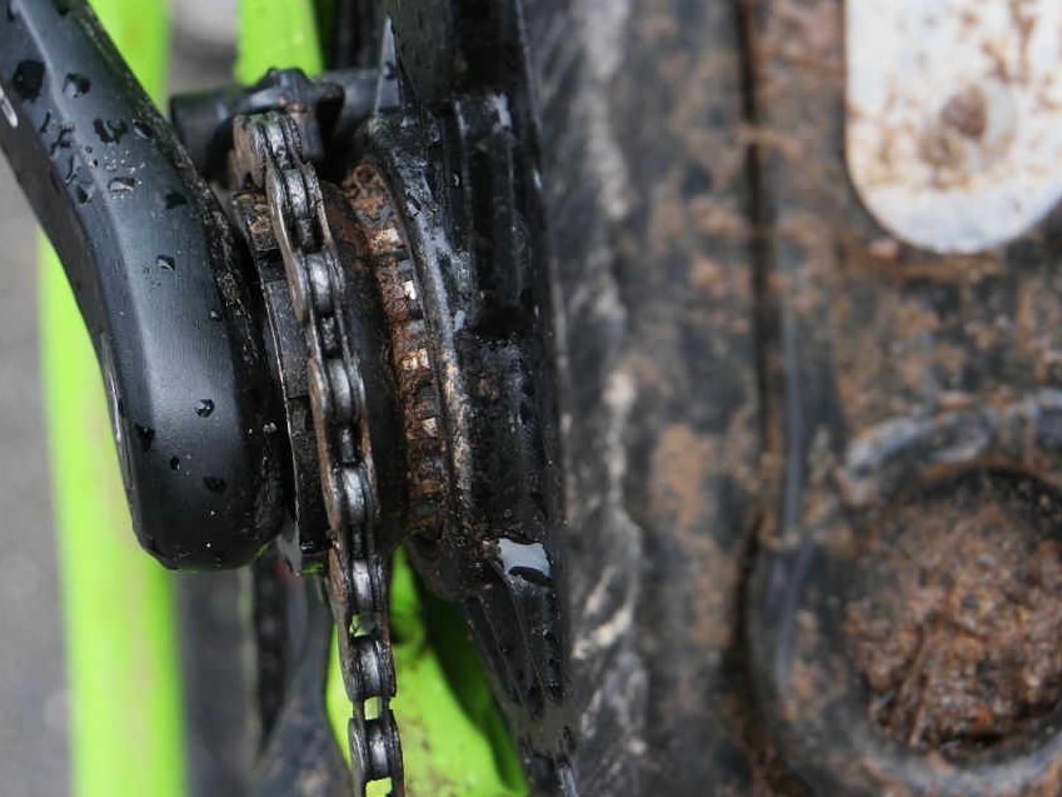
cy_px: 399
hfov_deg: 26.0
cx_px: 523
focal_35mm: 75
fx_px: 2301
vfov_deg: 19.6
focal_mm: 45
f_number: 5.6
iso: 400
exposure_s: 1/100
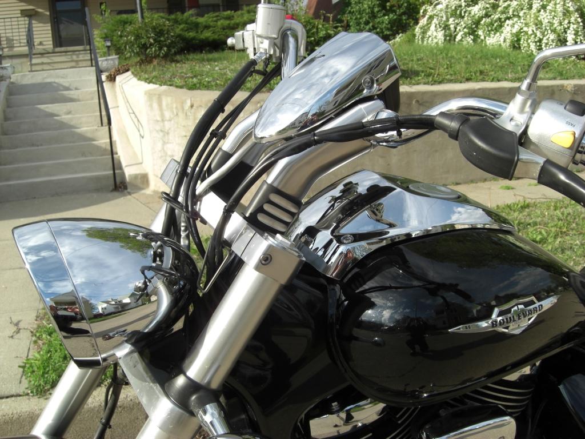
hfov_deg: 49.0
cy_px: 220
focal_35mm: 38
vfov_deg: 37.7
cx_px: 292
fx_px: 642
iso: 80
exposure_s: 1/500
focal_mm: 7.9
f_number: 4
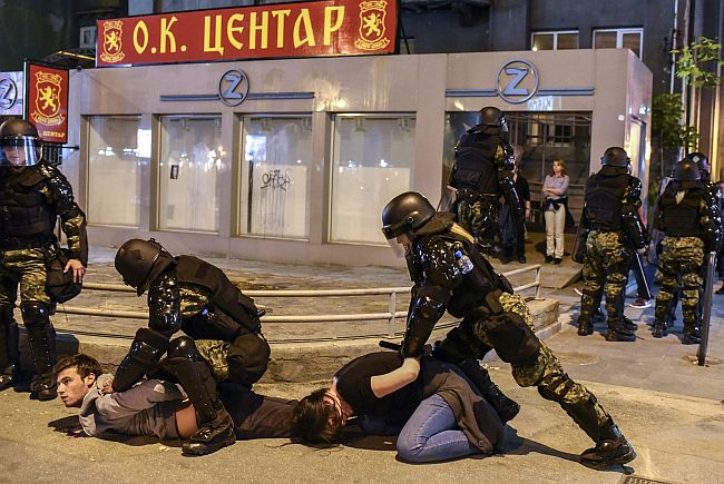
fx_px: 705
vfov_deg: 37.9
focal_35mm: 35
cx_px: 362
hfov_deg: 54.4
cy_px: 242
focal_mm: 35
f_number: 2.5
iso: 8000
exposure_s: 1/80
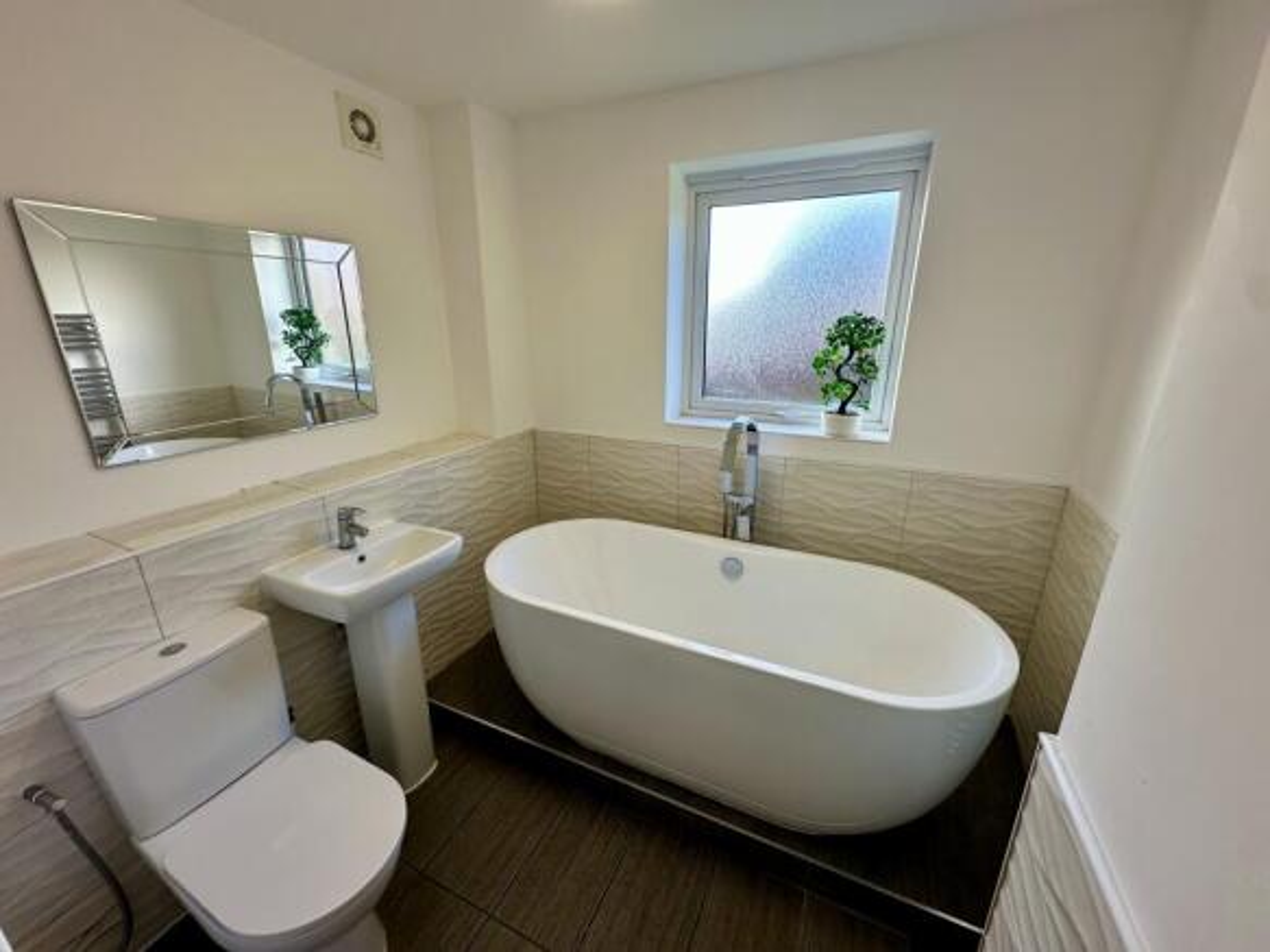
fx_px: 514
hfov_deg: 102.1
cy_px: 476
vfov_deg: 85.7
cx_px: 635
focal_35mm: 14
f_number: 2.2
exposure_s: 1/100
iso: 50
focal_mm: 2.22
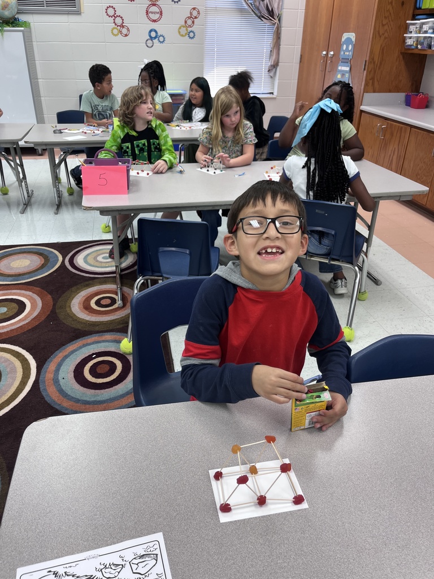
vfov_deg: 67.3
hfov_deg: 53.1
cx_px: 217
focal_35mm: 26
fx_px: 435
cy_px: 290
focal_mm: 5.1
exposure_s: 1/60
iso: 64
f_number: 1.6
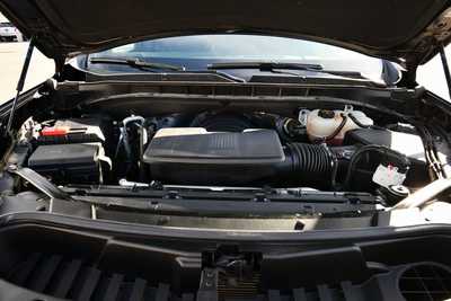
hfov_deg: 81.2
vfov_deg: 59.5
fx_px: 263
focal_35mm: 21
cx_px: 226
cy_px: 150
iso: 500
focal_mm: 14
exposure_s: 1/250
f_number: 5
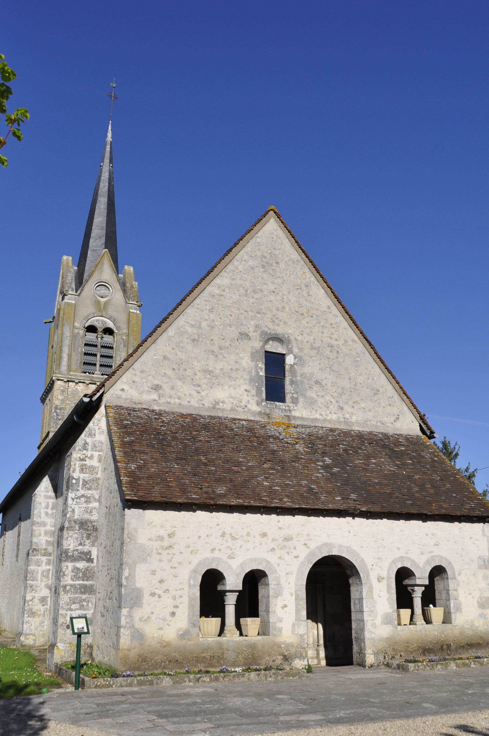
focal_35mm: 35
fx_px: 715
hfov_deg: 37.8
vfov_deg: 54.5
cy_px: 365
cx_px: 252
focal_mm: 20
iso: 400
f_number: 7.1
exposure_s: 1/2000
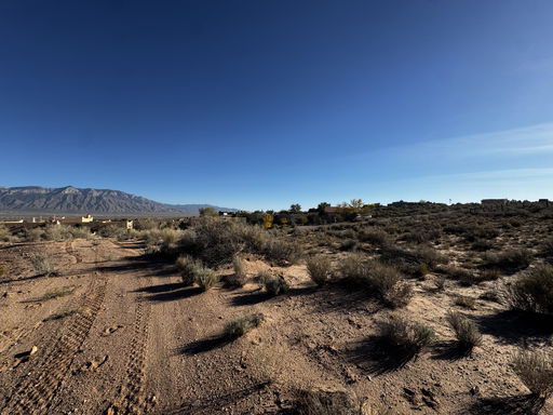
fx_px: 224
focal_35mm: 14
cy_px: 208
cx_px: 276
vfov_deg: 85.7
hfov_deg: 102.1
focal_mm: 2.22
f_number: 2.2
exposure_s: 1/2083
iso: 50
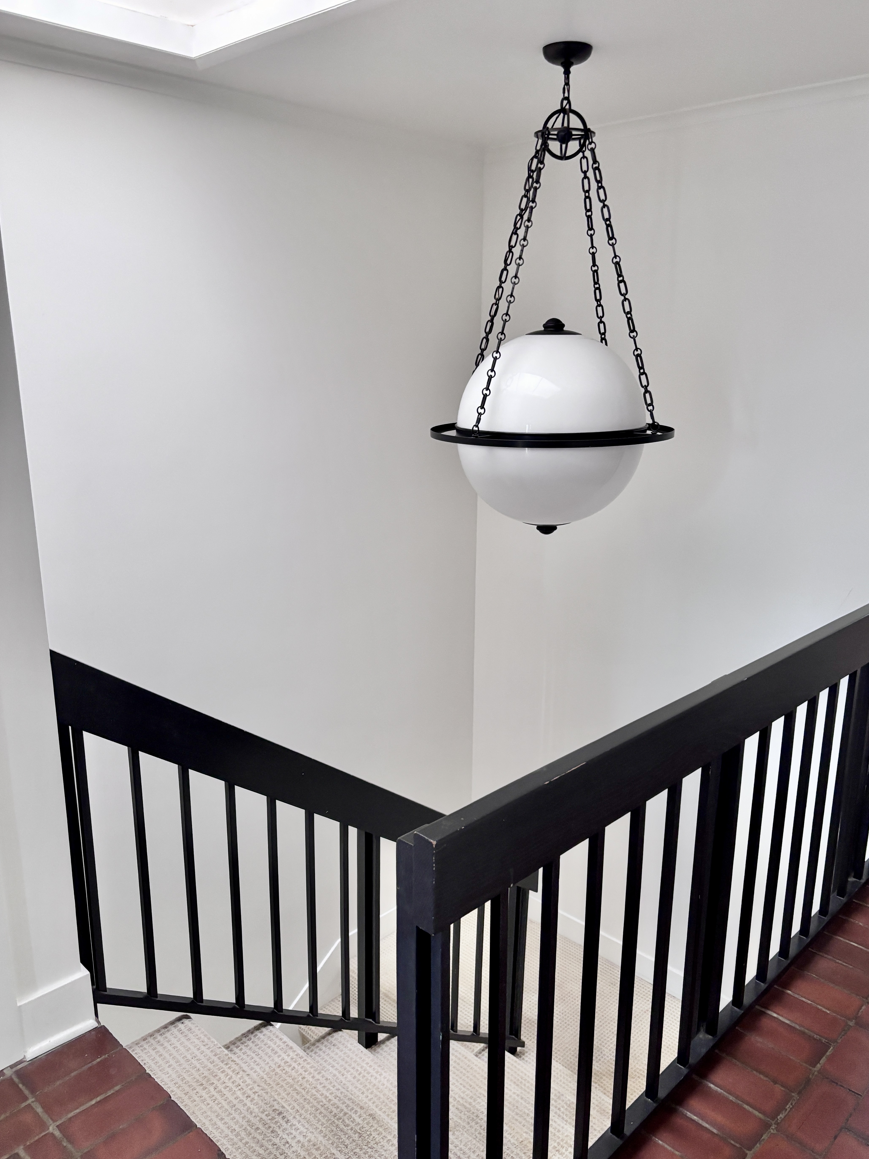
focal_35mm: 27
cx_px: 446
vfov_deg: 65.3
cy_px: 595
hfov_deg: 51.3
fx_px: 904
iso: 320
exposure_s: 1/60
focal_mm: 5.96
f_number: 1.6
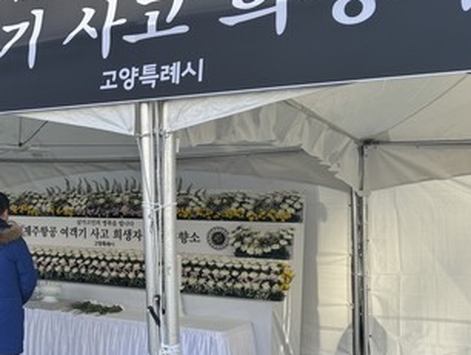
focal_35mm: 47
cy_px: 178
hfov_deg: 37.6
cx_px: 43
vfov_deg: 31.0
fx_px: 641
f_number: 1.78
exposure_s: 1/802
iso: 80
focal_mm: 6.76
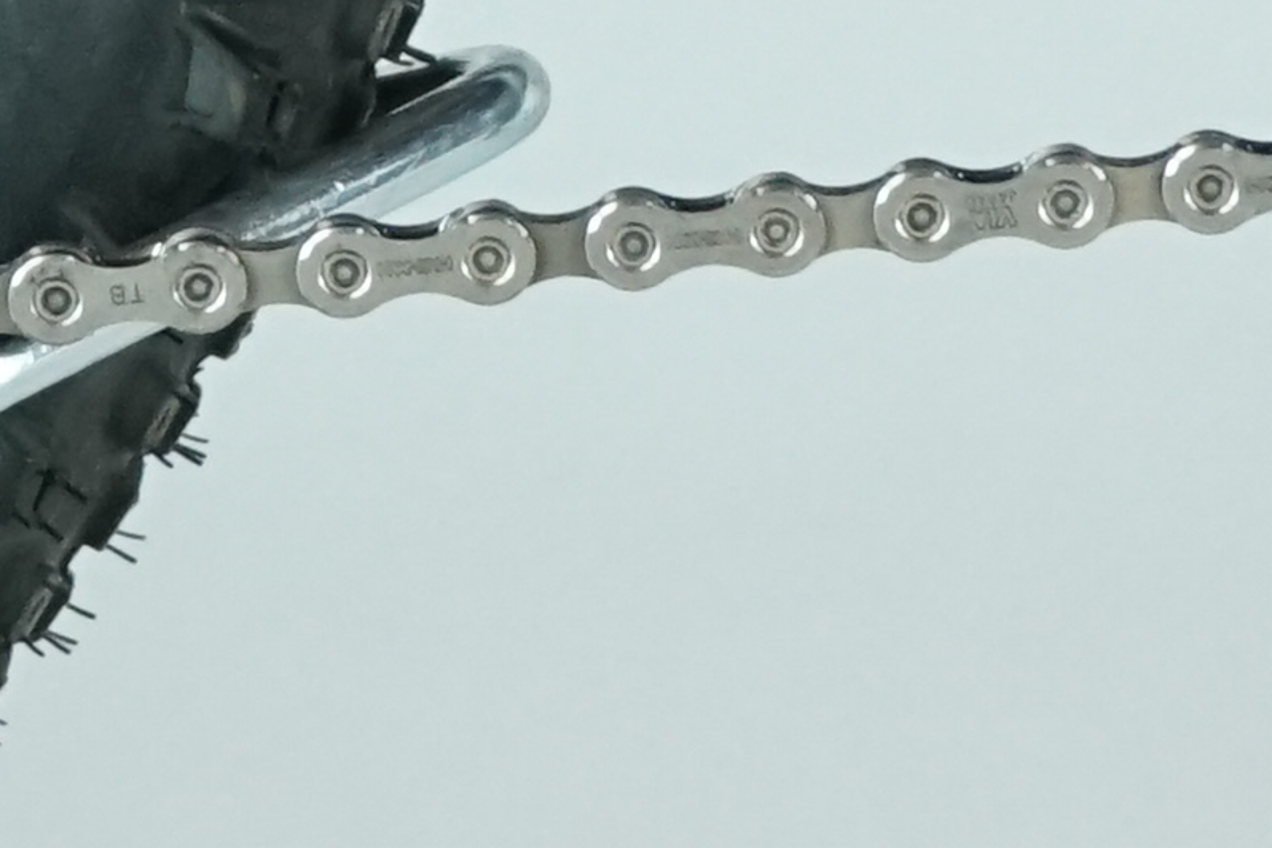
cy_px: -1264
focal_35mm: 526
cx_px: 40
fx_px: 18584
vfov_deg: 2.6
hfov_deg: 3.9
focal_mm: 70
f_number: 5.6
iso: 2000
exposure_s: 1/200
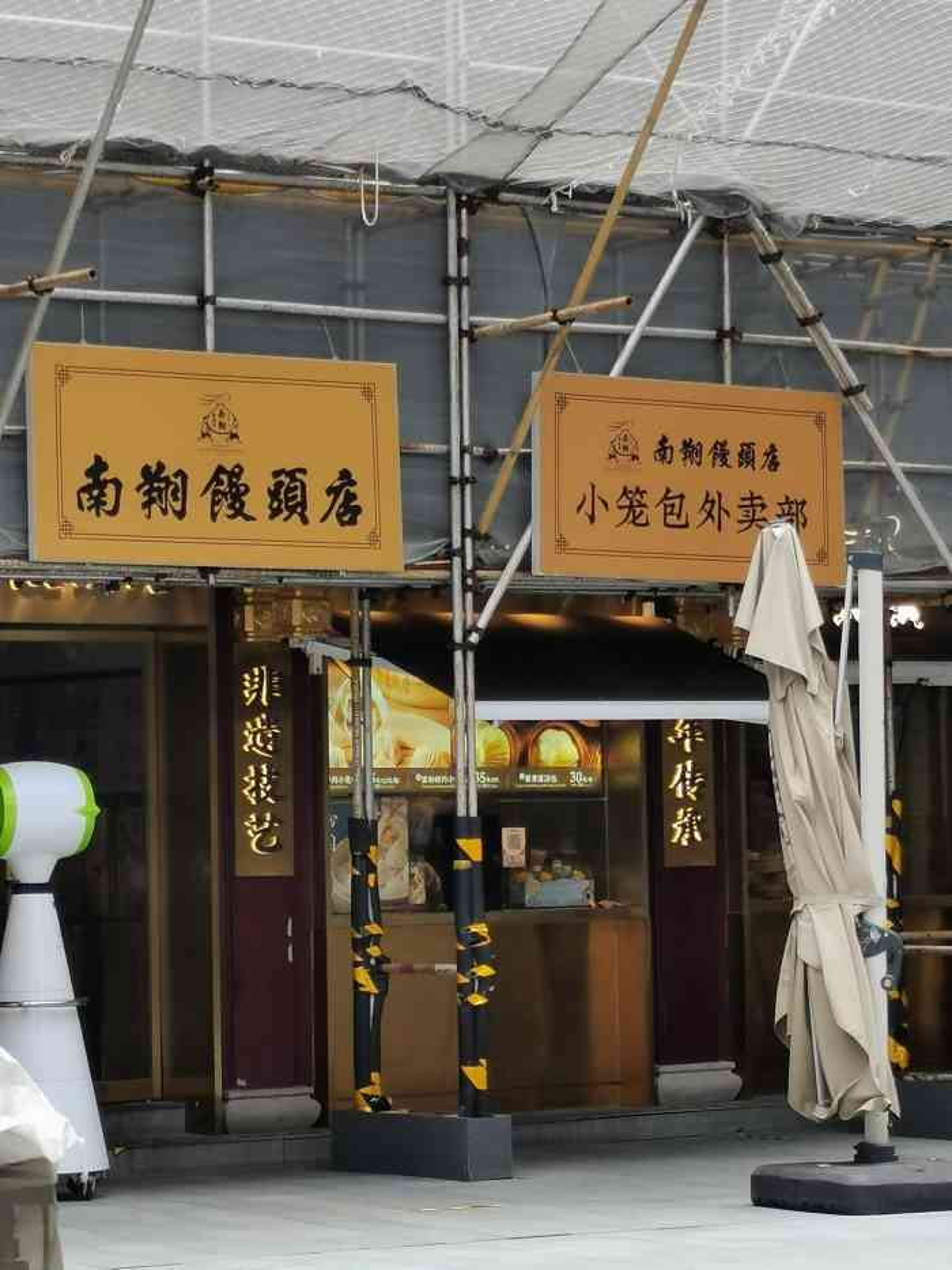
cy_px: 635
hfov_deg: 13.0
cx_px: 476
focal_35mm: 114
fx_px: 4179
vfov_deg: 17.3
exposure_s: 1/172
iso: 50
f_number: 1.8
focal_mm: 5.58
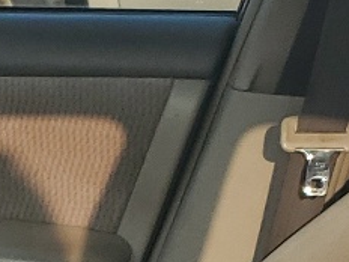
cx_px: -408
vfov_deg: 7.6
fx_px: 1805
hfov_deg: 10.0
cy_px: 690
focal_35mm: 179
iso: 50
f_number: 1.5
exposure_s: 1/1111
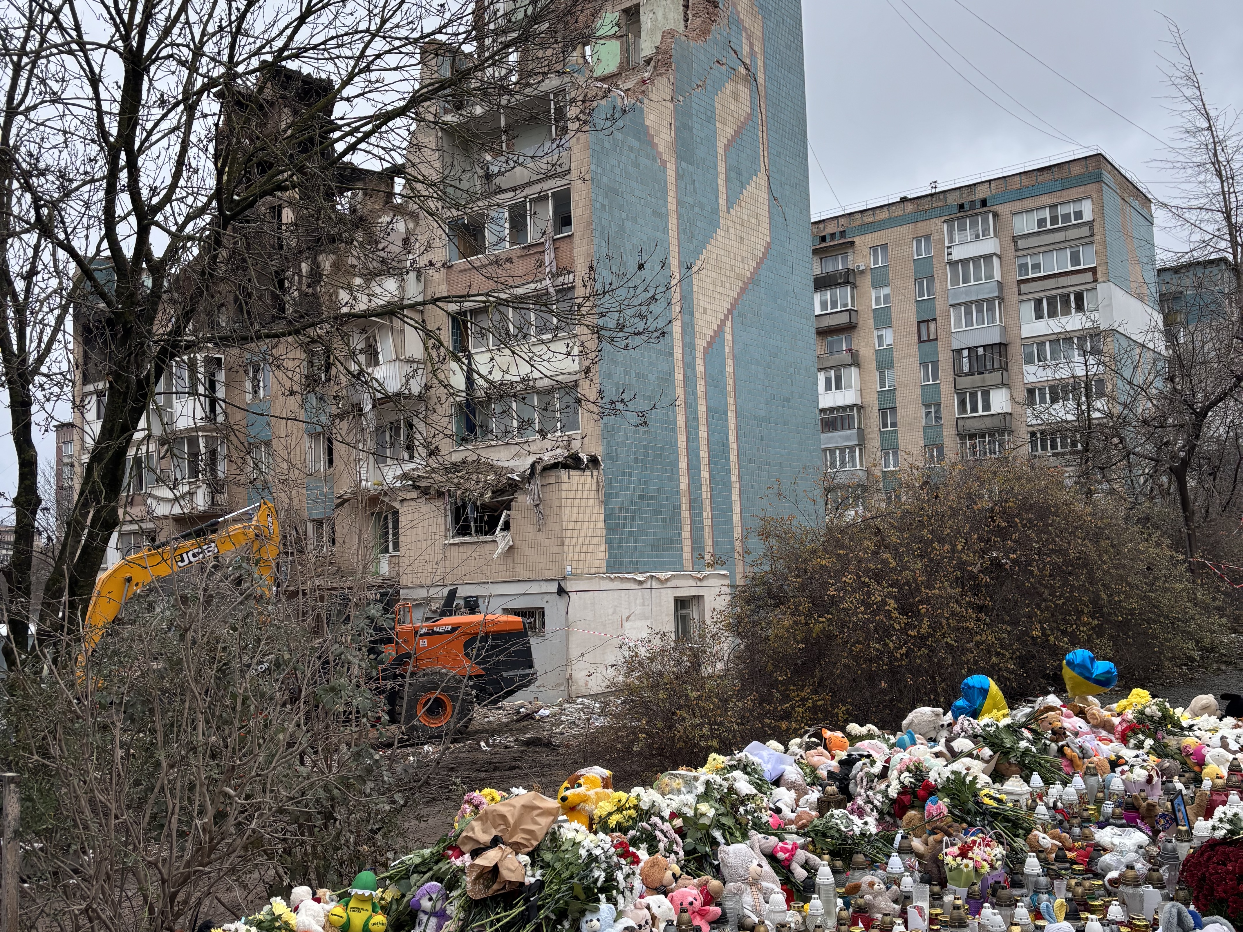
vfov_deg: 53.1
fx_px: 934
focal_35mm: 26
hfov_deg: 67.3
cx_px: 622
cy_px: 466
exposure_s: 1/961
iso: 50
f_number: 1.6
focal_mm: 5.96
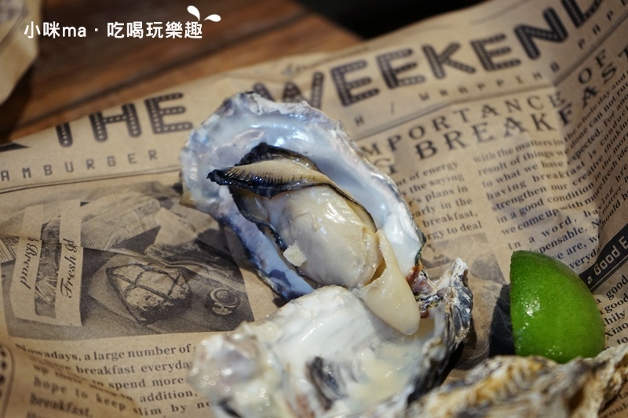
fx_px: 1221
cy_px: 209
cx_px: 314
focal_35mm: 70
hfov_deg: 28.8
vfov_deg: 19.4
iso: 2000
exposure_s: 1/80
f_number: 5.6
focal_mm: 70
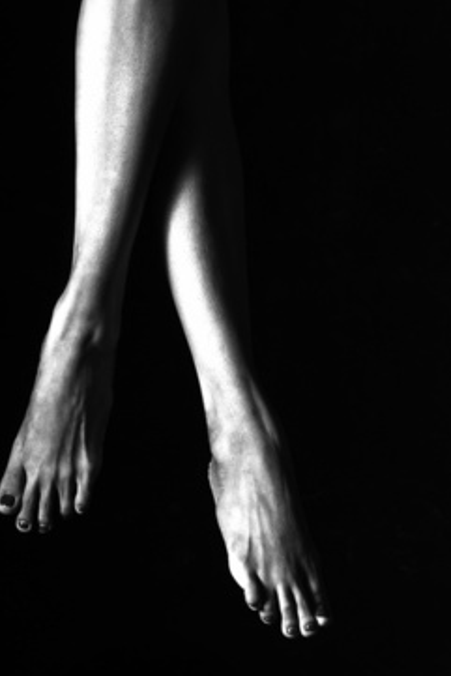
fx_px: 5200
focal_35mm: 277
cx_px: 145
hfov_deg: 5.0
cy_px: -204
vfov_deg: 7.4
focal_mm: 100
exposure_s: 1/160
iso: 100
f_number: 10
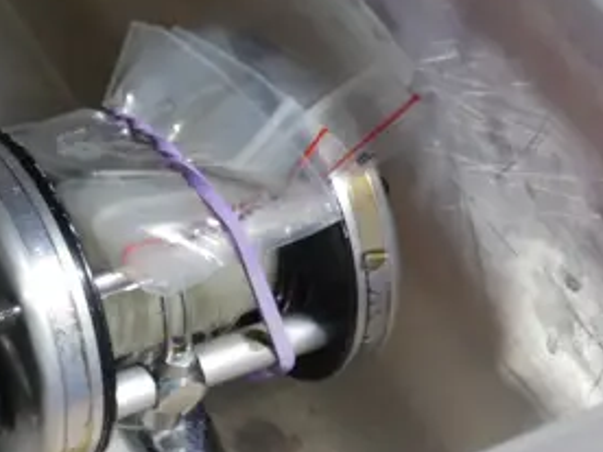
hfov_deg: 12.2
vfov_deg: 9.5
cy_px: 126
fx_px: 2717
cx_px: -258
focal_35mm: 156
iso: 500
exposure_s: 1/60
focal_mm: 21
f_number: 4.6
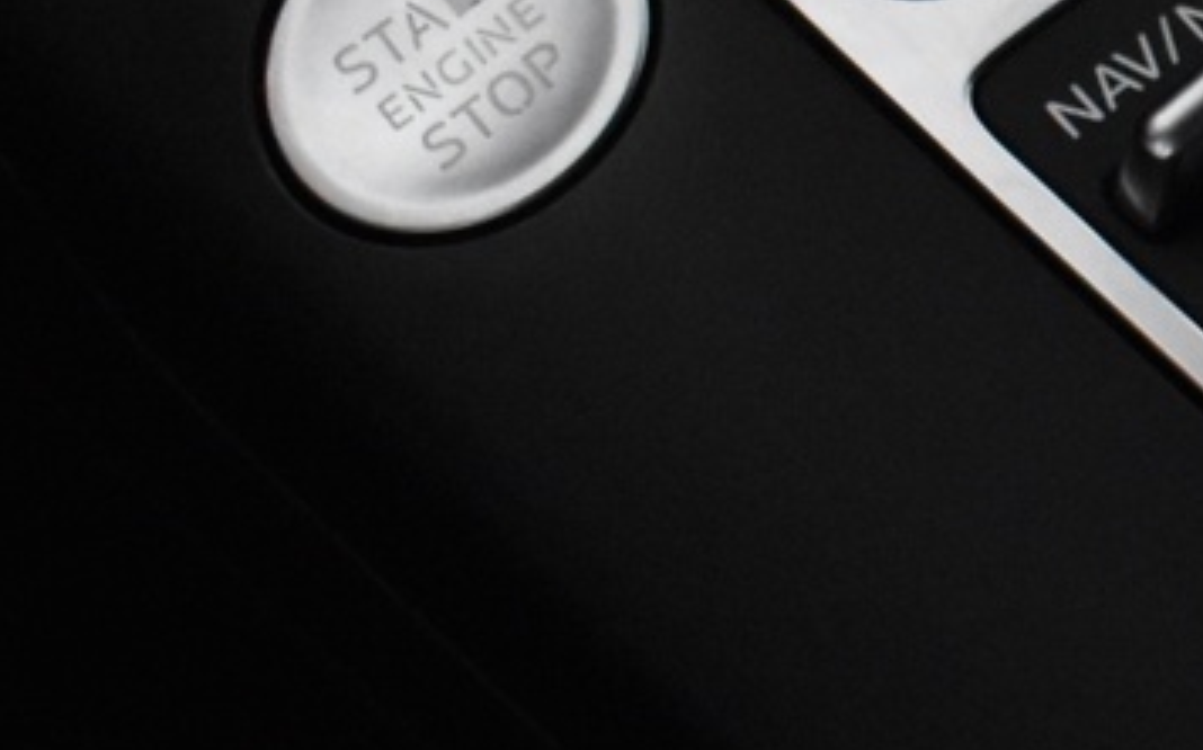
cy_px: 81
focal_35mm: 153
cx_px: 2327
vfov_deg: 8.5
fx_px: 5013
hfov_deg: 12.3
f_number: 5
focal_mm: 22
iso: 3200
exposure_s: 1/100
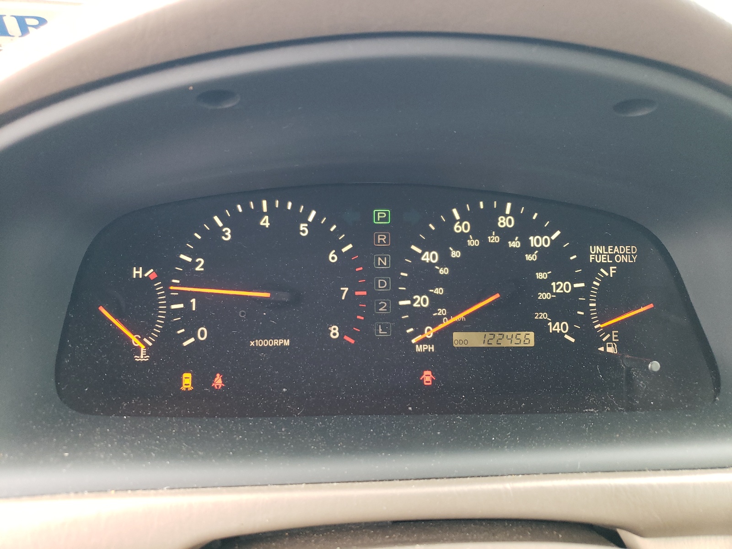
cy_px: 274
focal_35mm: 26
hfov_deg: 67.3
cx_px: 366
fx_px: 550
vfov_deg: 53.1
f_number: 1.5
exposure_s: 1/60.2
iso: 136
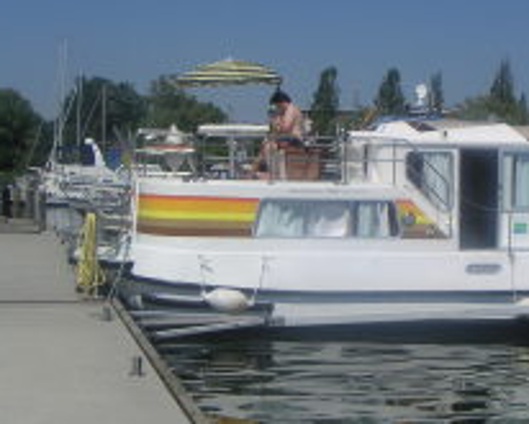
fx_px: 1128
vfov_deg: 21.3
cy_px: 177
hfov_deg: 26.3
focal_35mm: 72
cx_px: 321
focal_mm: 6
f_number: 6.7
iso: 50
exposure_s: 1/350
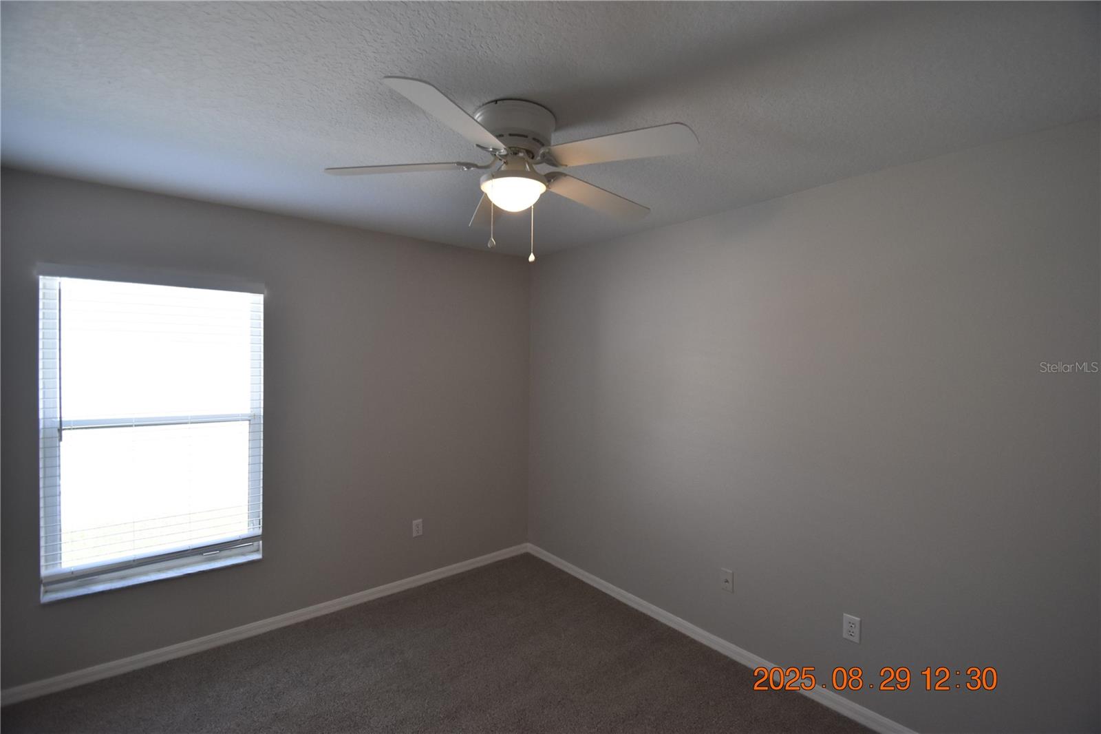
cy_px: 367
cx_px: 550
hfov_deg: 100.4
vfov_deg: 77.3
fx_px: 459
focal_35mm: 15
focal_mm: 10
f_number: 3.5
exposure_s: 1/180
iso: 800
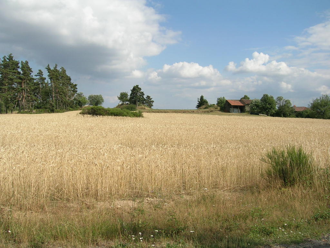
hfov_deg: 52.6
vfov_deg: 40.7
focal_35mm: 35
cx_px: 165
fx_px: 334
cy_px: 124
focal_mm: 5.4
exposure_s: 1/558
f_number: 4.8
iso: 50
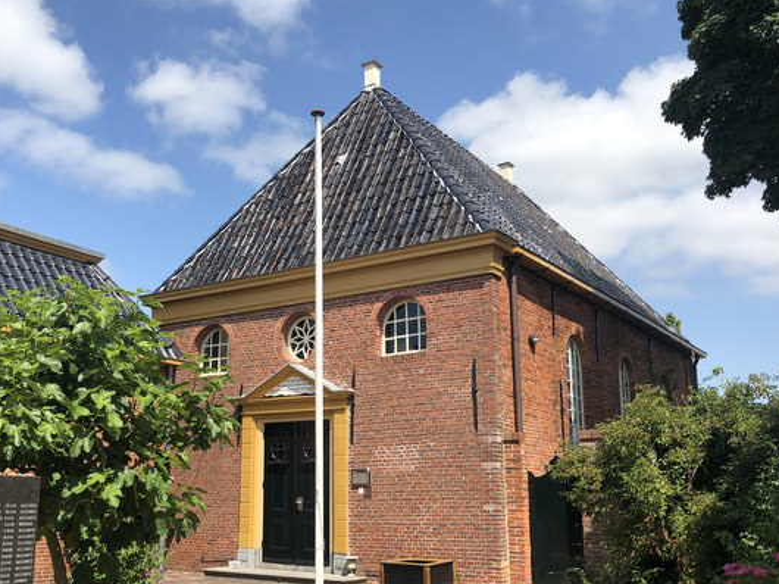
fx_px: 832
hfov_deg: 50.1
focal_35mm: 37
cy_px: 335
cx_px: 345
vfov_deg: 38.6
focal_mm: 3.99
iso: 20
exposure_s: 1/1779
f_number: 1.8
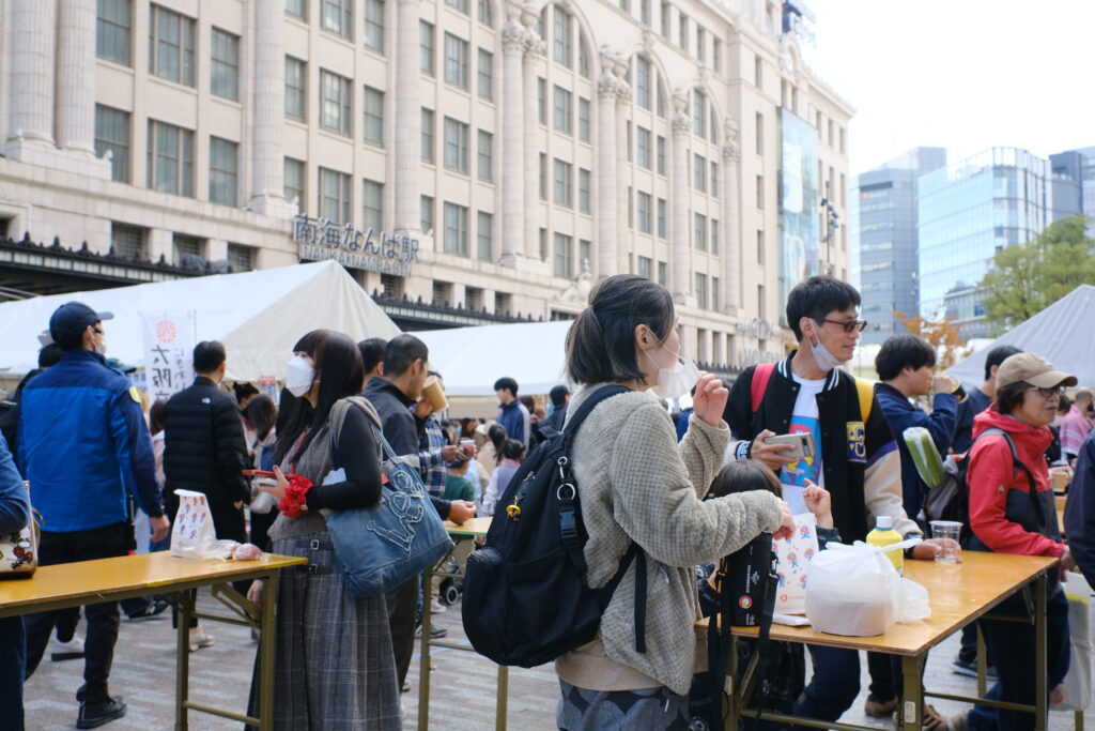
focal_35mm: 35
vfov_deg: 37.9
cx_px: 548
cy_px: 366
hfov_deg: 54.4
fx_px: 1065
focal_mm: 23
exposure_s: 1/280
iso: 320
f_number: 4.5
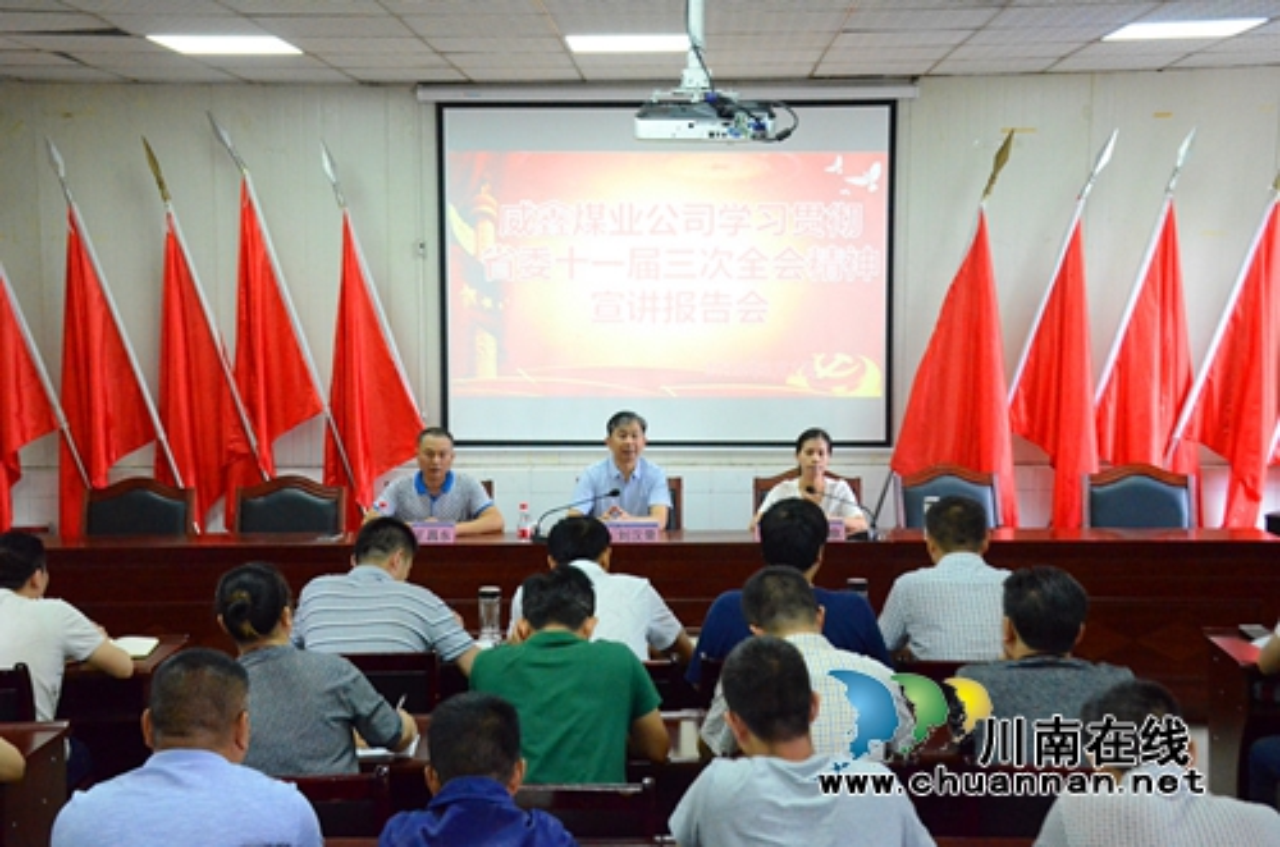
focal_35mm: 51
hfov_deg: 39.0
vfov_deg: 26.4
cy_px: 424
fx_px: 1809
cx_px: 640
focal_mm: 34
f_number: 8
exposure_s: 1/250
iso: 6400
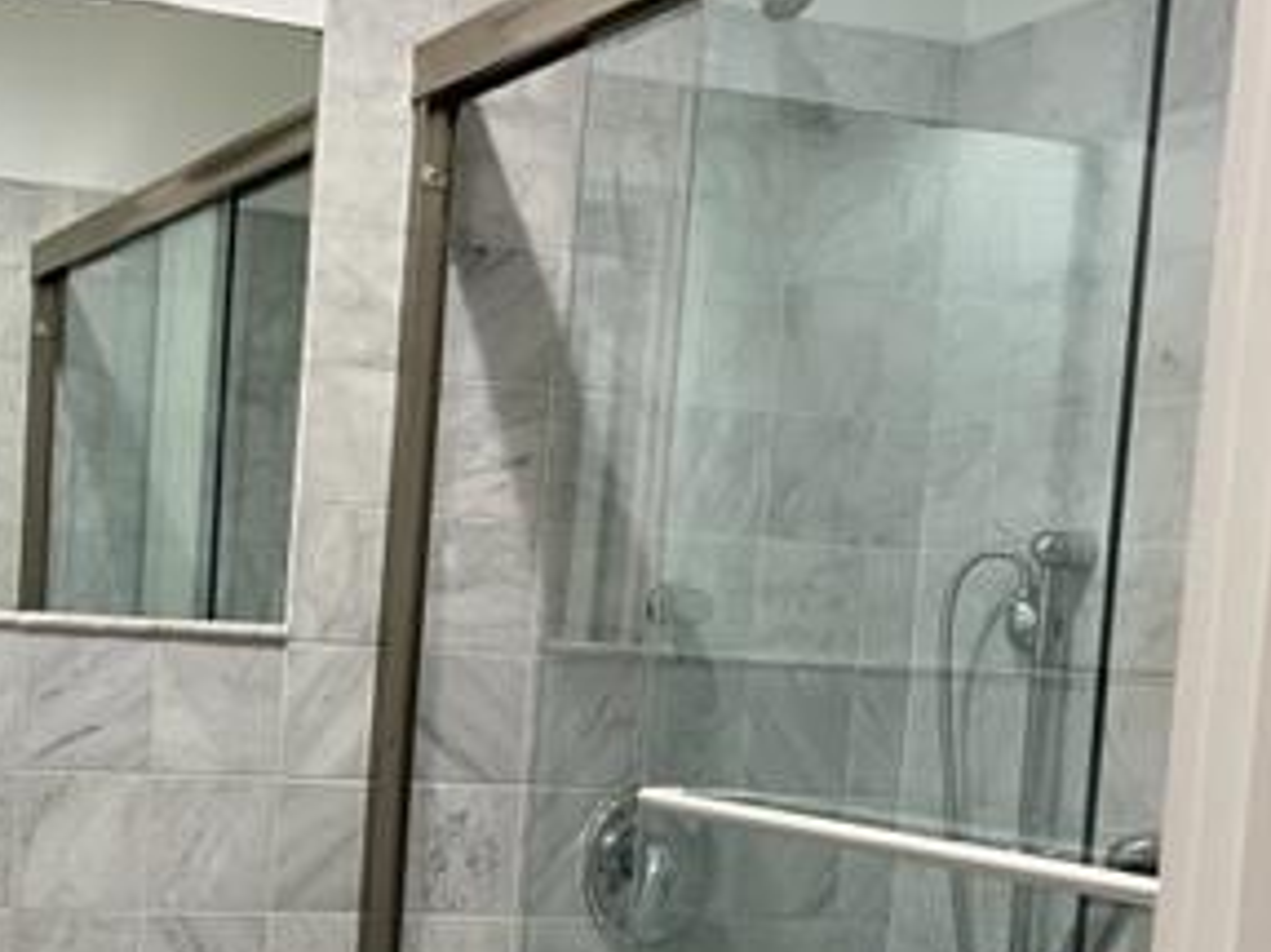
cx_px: 111
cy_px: 731
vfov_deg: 24.9
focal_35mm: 58
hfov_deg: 31.6
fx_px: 2129
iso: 80
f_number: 1.5
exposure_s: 1/60
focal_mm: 5.7
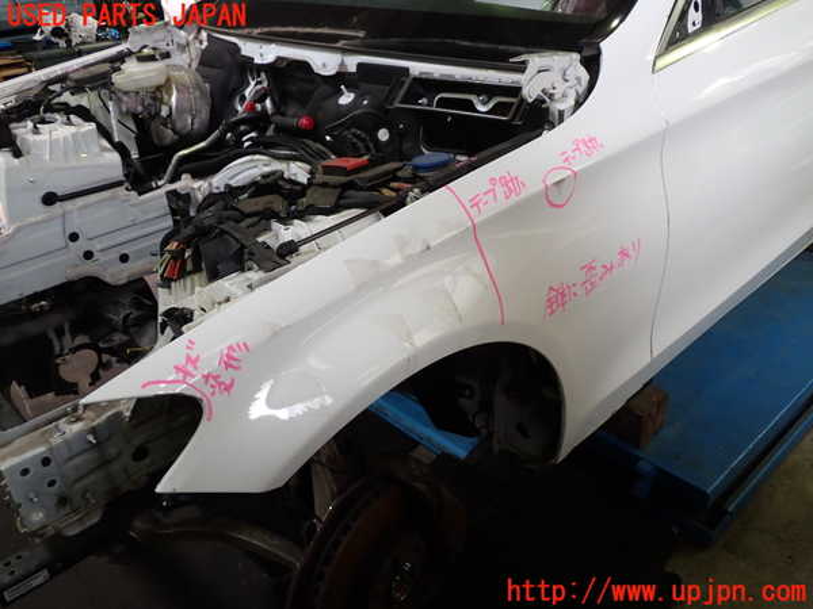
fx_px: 705
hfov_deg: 60.0
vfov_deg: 46.8
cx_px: 406
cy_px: 304
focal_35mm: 30
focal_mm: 5.4
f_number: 2.3
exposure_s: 1/50
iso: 200
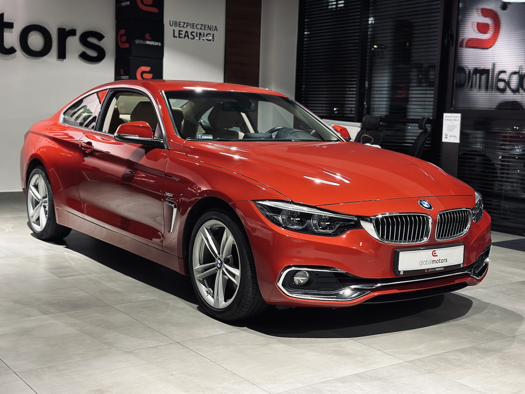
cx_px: 262
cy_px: 197
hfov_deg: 39.7
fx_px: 728
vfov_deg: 30.3
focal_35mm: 48
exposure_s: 1/33
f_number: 1.78
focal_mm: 6.86
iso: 500
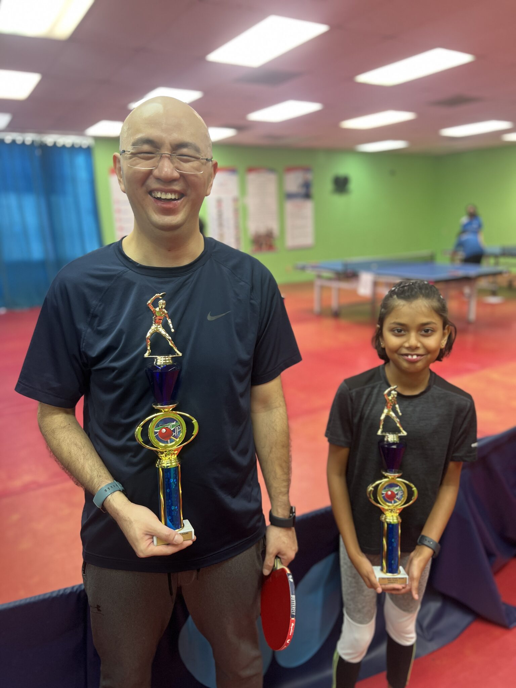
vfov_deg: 67.3
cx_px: 258
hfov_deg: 53.1
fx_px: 517
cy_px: 344
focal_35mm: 26
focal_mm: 5.7
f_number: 1.5
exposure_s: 1/60
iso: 125
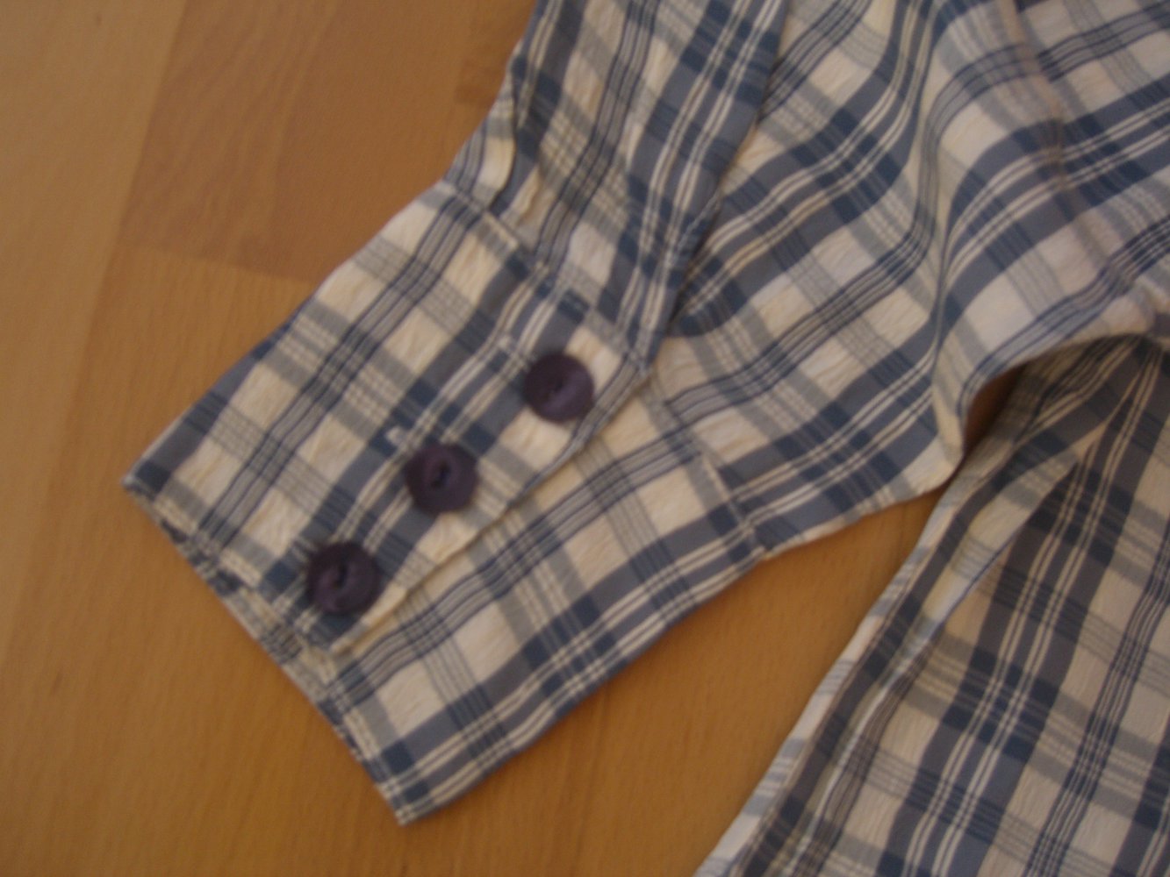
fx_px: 1284
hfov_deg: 49.0
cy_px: 438
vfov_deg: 37.7
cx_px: 585
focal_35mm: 38
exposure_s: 1/15
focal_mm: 7.9
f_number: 2.8
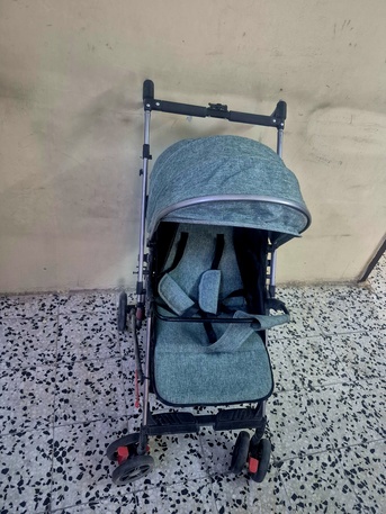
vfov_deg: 73.9
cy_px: 257
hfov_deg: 58.9
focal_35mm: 23
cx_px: 193
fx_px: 342
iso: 1000
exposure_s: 1/60.2
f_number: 1.8
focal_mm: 5.4
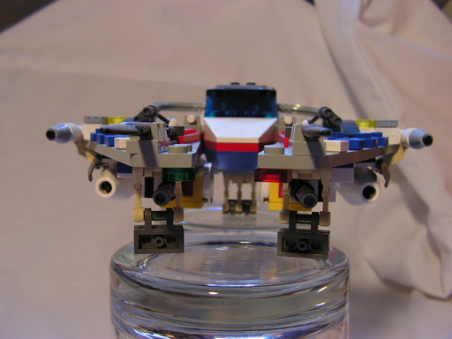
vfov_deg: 39.7
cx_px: 226
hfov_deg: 51.4
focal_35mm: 36
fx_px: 470
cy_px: 170
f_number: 3.2
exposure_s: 1/50
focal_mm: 6
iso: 100
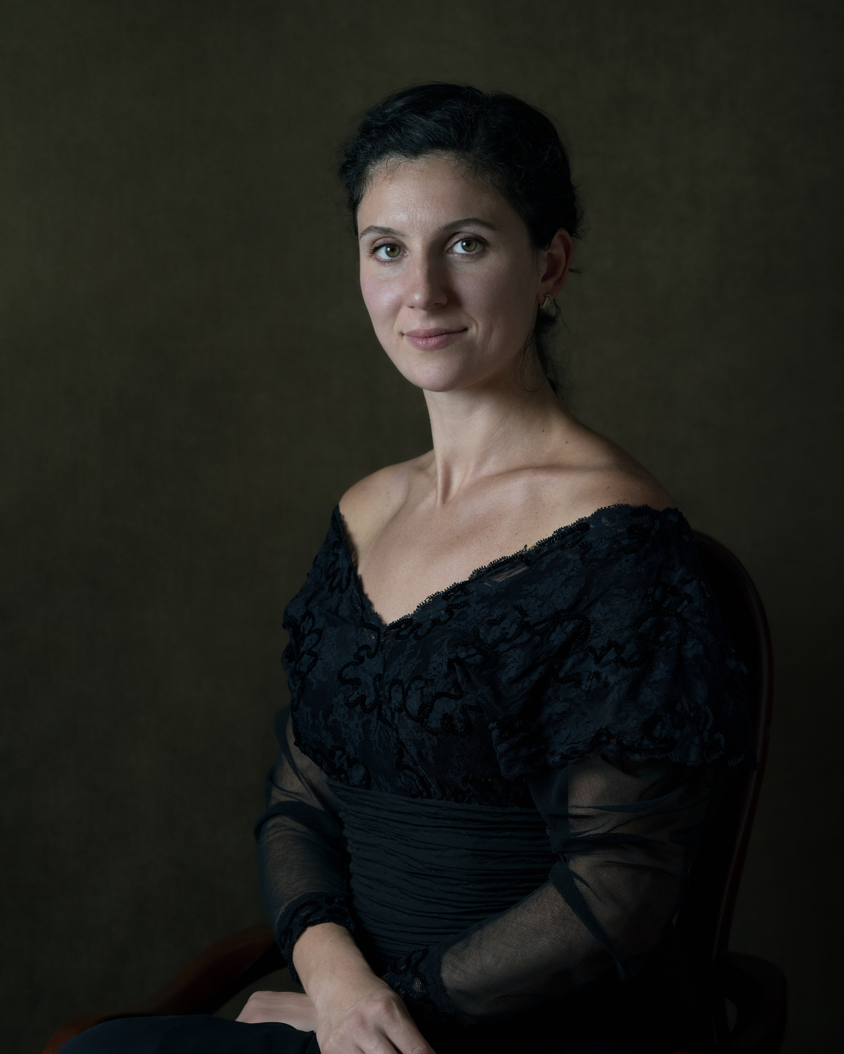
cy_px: 618
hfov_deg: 16.0
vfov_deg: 19.9
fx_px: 2997
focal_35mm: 96
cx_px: 423
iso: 500
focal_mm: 85
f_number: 5.6
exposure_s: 1/160
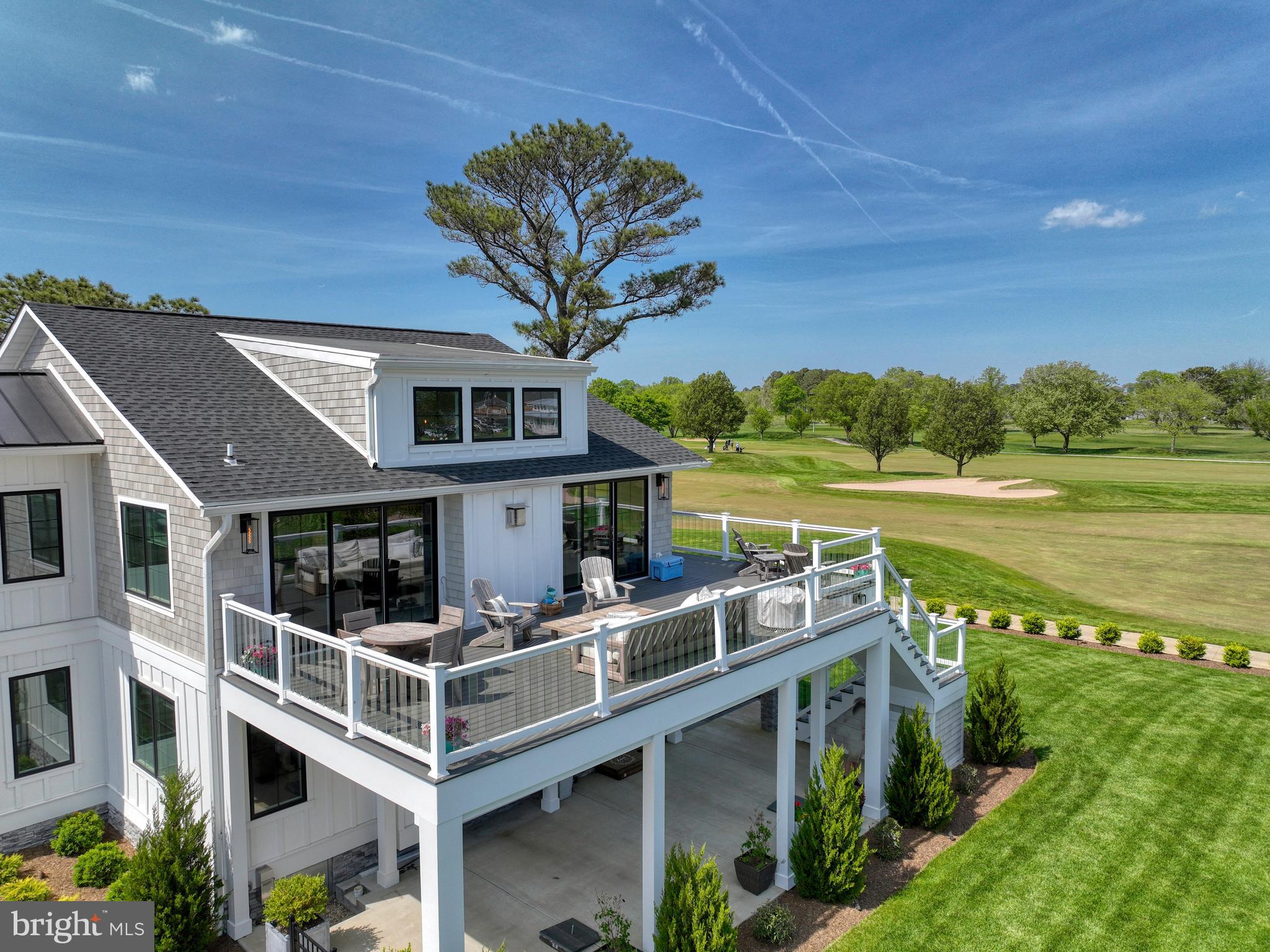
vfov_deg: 56.8
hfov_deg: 71.6
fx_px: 880
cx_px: 635
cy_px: 476
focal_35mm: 24
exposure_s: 1/160
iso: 120
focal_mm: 12.29
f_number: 2.8
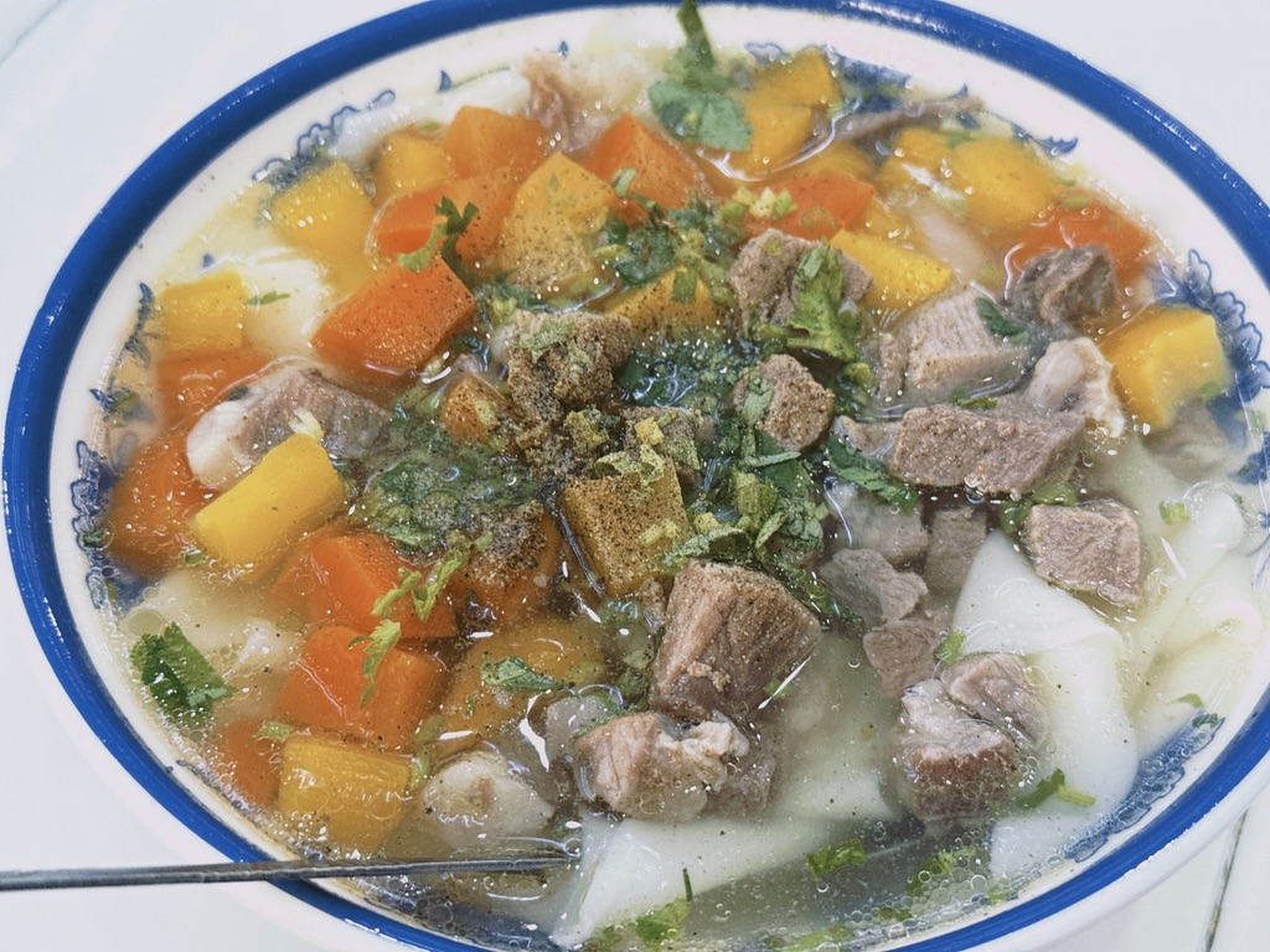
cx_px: 635
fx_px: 1761
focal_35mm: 48
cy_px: 476
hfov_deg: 39.7
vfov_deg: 30.3
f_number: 1.78
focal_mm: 6.76
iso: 250
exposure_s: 1/55
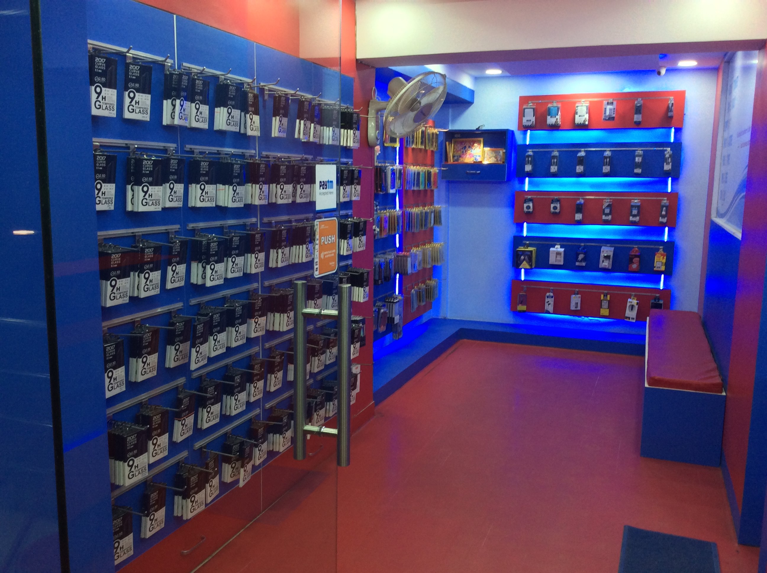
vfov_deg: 44.1
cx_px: 384
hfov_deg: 56.9
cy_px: 286
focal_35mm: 32
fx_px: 708
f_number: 2.4
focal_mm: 3.3
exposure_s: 1/25
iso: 50
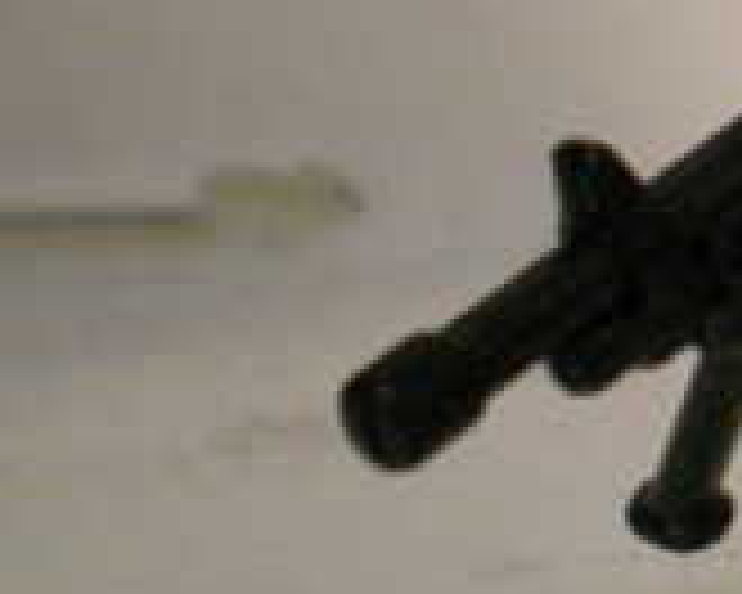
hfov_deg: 10.0
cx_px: 1439
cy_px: -382
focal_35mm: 180
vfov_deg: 8.3
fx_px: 3953
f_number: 3.1
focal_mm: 6.3
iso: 384
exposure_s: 1/8
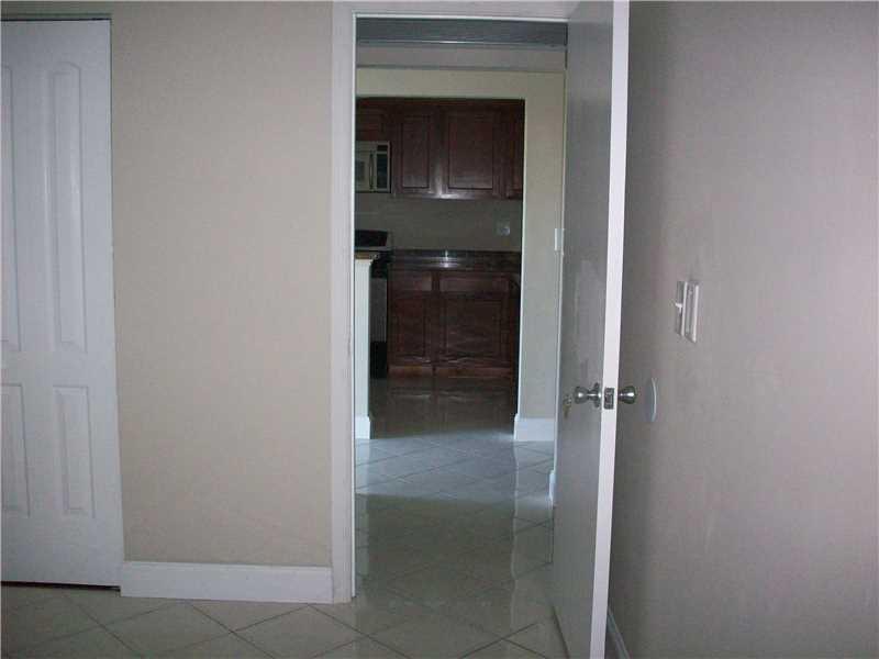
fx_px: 940
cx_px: 440
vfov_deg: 38.7
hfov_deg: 50.1
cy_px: 330
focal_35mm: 37
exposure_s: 1/64
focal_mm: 6.2
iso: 200
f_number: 2.8
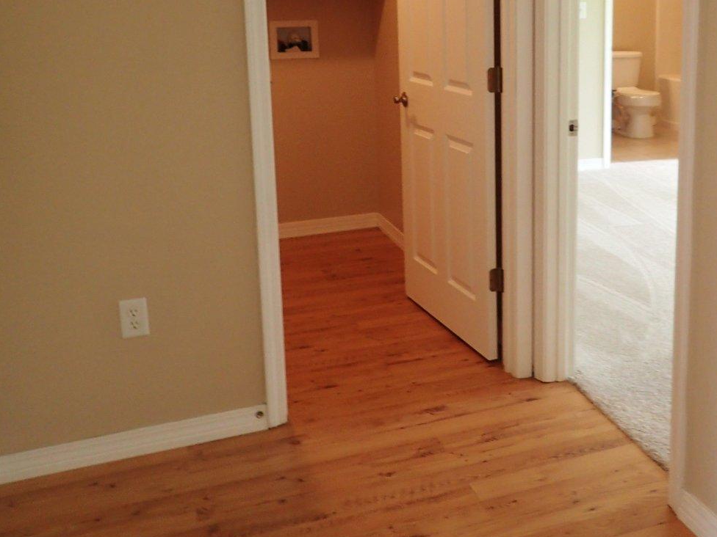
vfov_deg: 34.4
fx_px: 849
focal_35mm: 41
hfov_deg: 44.9
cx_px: 492
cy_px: 135
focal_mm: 4.5
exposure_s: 1/60
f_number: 2
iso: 160
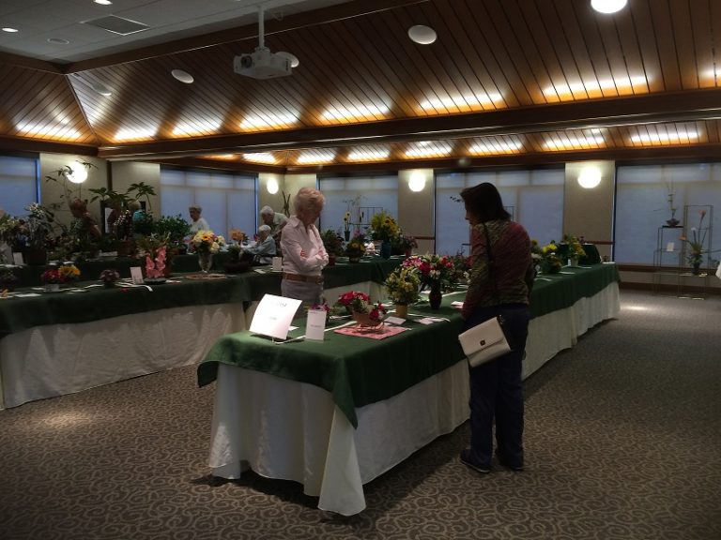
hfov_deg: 61.7
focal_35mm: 29
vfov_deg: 48.2
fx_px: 604
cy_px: 270
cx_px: 360
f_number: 2.2
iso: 80
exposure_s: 1/30
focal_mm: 4.15
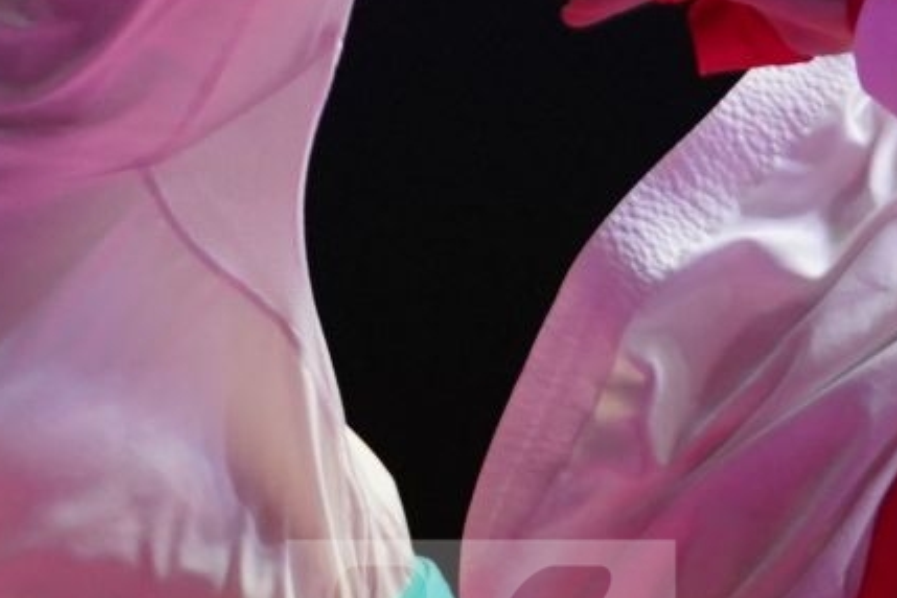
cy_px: -13
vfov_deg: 1.3
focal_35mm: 1057
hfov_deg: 2.0
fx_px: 26335
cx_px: 481
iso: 2000
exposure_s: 1/1000
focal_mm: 168
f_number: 2.8
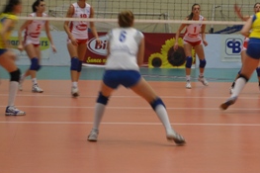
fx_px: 1213
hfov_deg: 12.2
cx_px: 200
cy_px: 48
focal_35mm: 168
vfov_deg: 8.2
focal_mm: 46
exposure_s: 1/30
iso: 400
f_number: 5.3
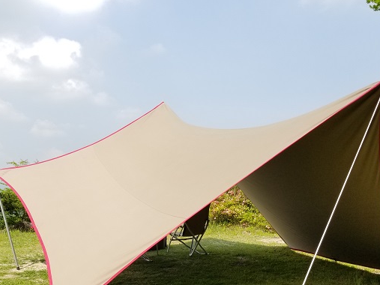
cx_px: 183
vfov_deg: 34.7
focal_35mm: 41
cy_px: 198
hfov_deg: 45.8
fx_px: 450
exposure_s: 1/1436
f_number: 1.7
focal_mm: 4.25
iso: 50
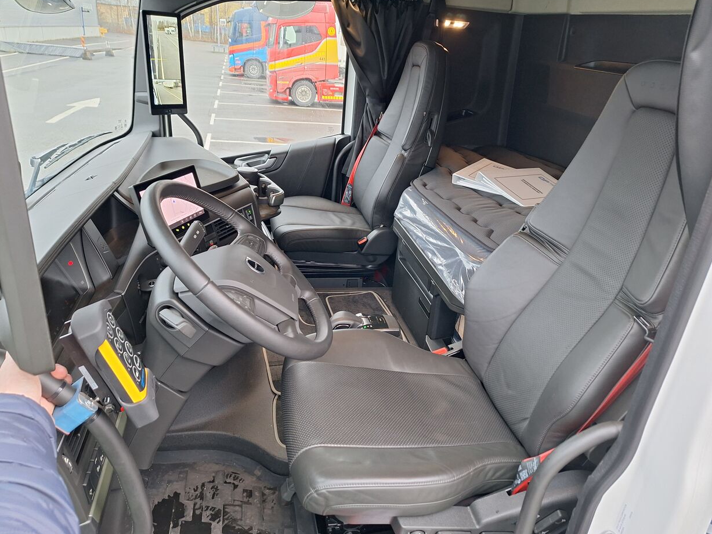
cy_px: 270
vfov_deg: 56.8
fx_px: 494
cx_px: 343
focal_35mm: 24
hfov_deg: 71.6
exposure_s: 1/50
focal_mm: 5.54
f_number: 1.8
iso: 125
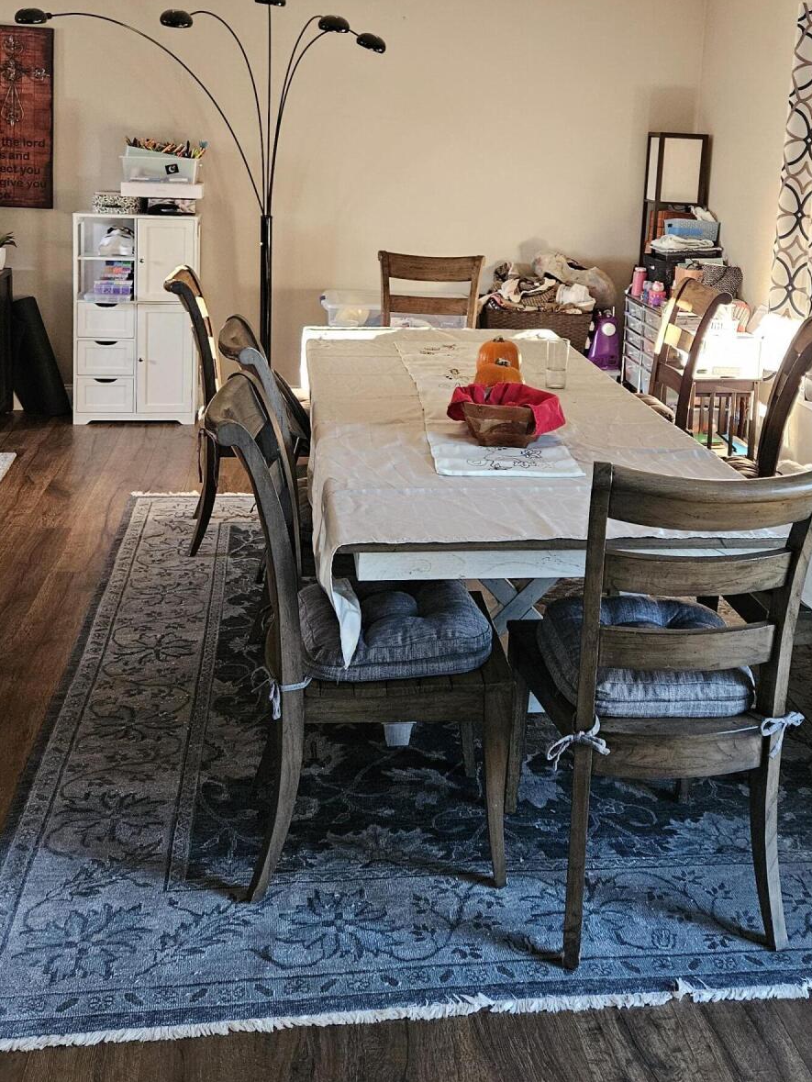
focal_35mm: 39
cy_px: 307
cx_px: 437
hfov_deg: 36.8
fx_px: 1219
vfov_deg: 46.6
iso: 800
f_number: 1.8
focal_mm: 5.4
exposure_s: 1/120
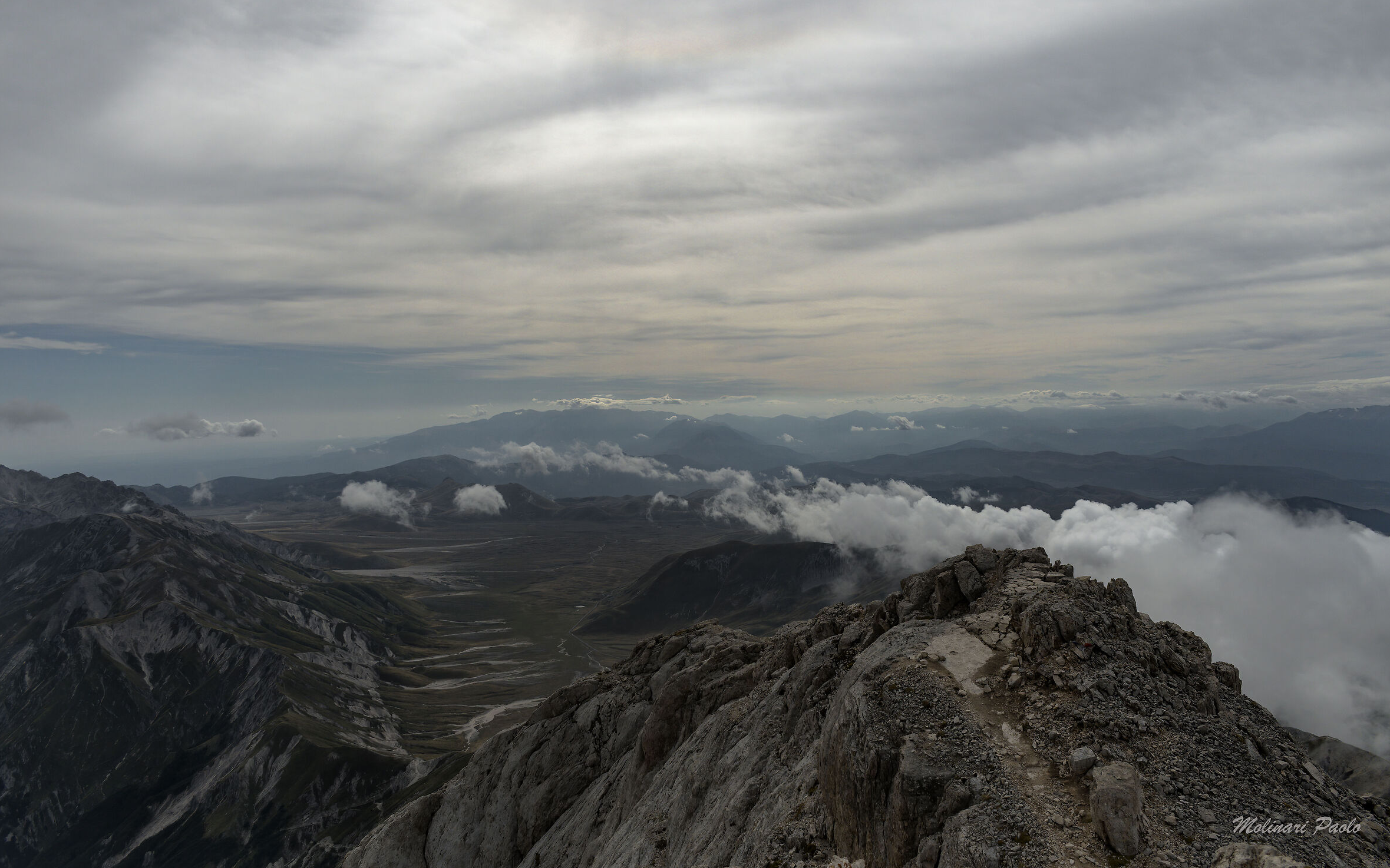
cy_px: 422
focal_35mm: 28
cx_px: 696
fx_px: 1061
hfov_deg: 66.5
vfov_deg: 44.5
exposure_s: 1/8000
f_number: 5.6
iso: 400
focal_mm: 18
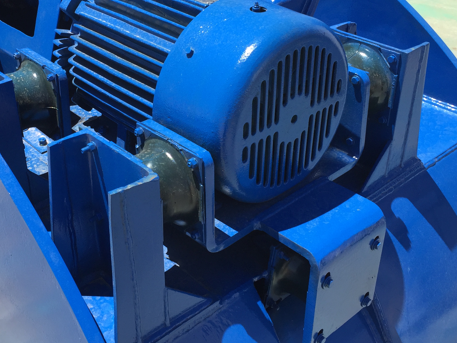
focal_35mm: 47
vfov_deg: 30.8
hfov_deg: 40.2
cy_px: 133
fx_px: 620
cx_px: 176
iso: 32
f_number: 2.2
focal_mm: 4.15
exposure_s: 1/1276
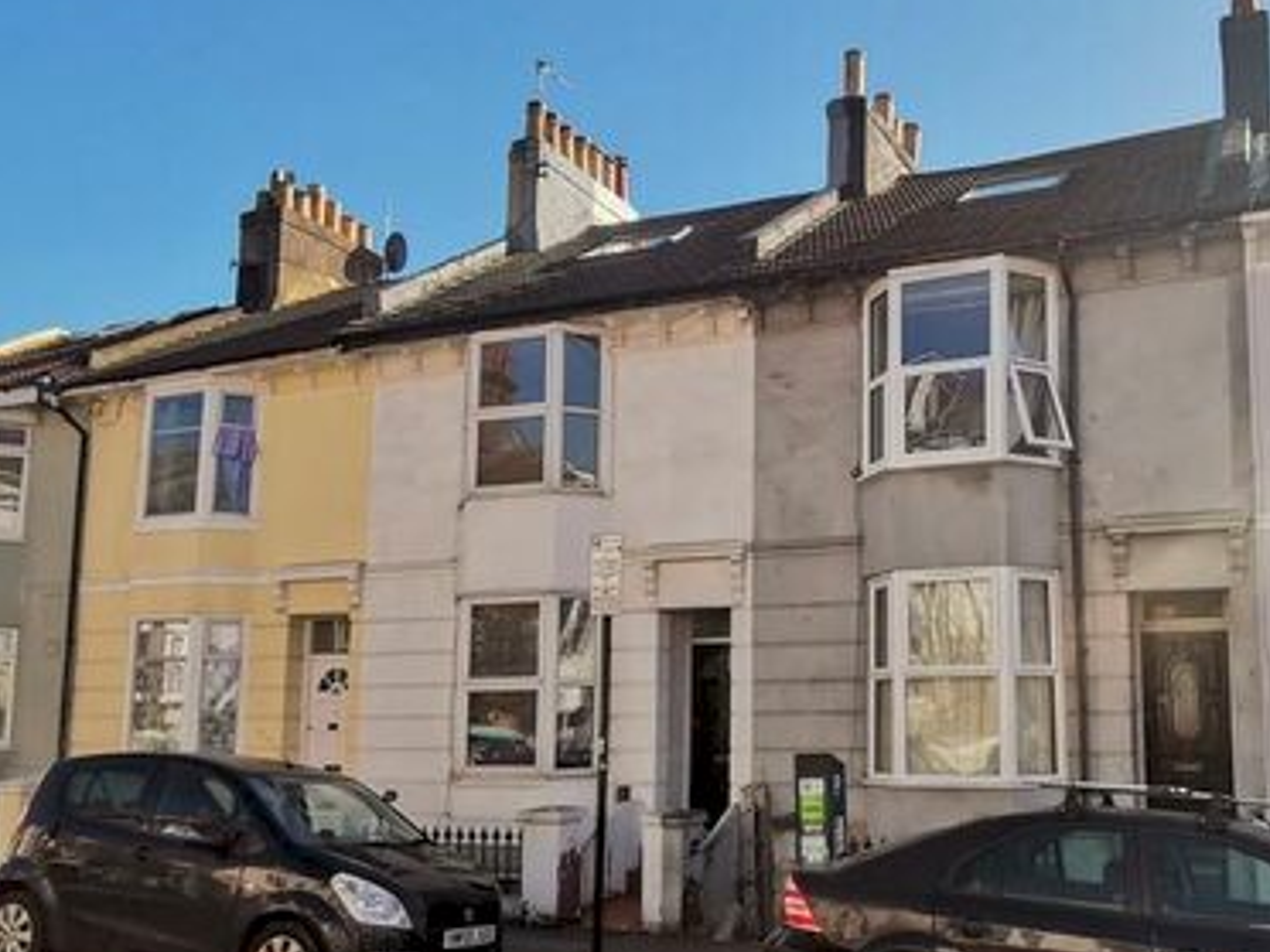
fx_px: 1174
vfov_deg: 43.8
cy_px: 589
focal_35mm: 32
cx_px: 860
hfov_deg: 55.5
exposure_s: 1/1168
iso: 50
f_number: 2.2
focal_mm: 2.26
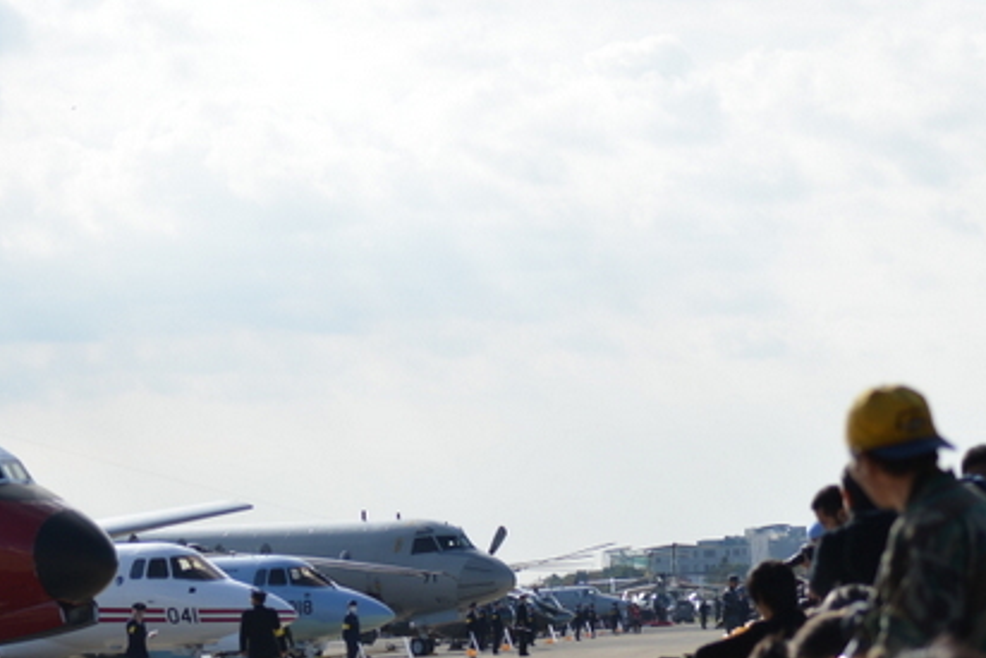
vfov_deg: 5.9
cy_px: 520
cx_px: 342
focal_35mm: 233
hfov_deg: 8.8
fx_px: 6383
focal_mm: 80
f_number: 4.5
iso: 200
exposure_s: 1/2000
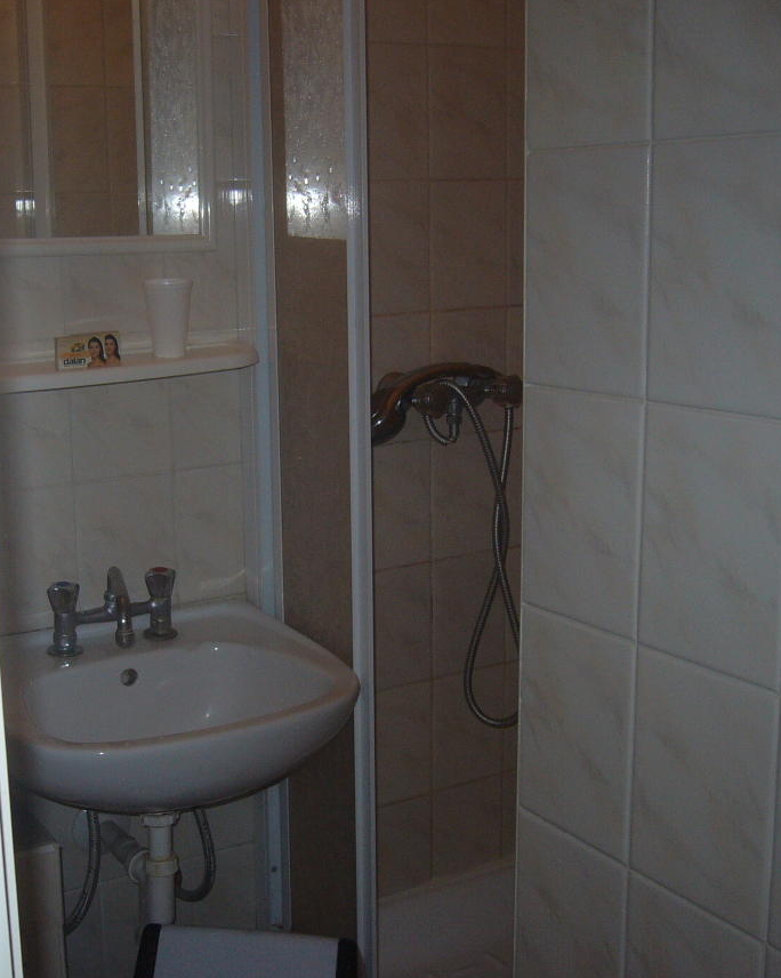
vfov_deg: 40.3
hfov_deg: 32.5
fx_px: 1330
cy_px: 486
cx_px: 265
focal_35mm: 46
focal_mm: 5.8
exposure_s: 1/60
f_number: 2.8
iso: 100
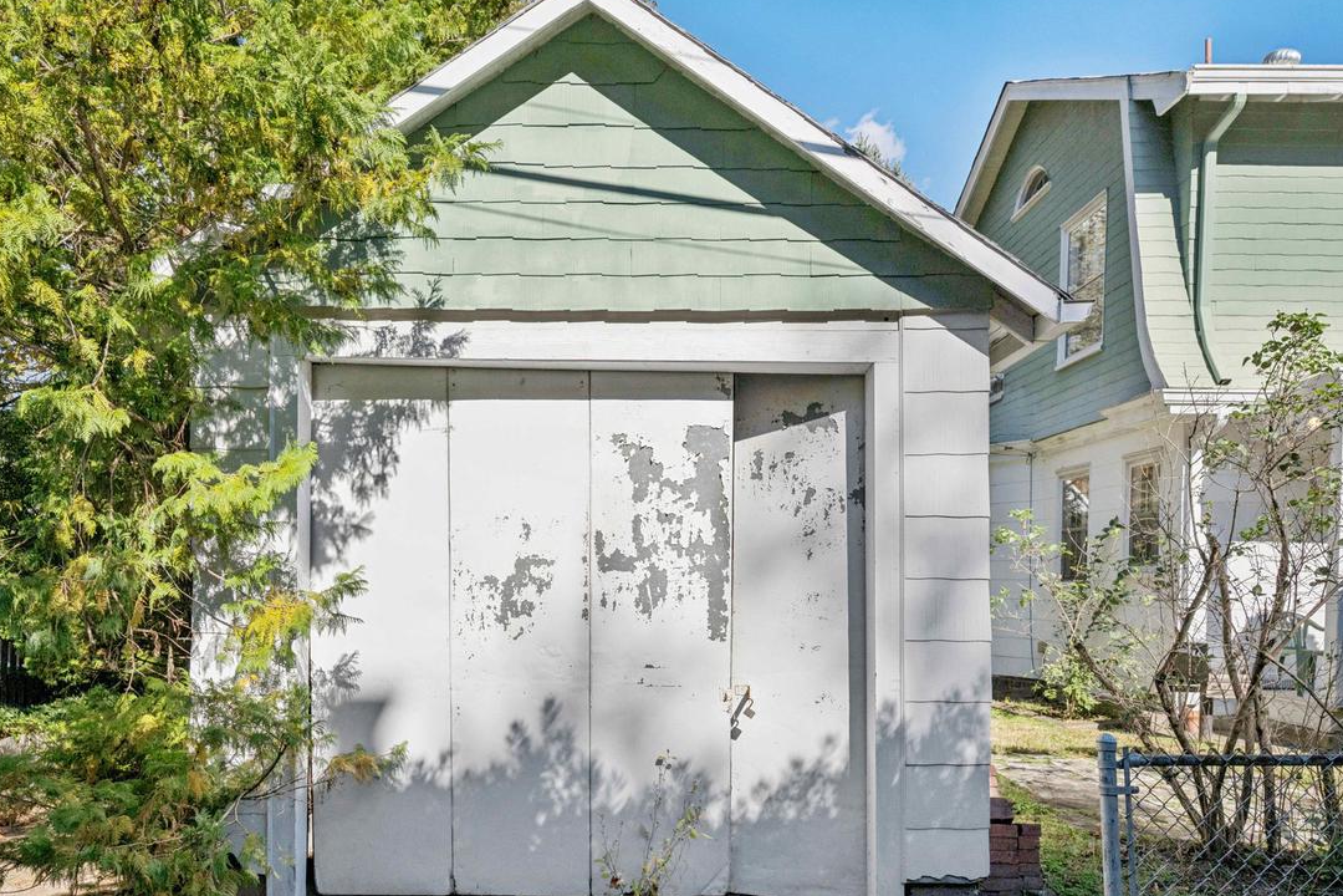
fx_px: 920
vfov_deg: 51.4
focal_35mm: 25
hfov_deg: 72.1
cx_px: 612
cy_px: 560
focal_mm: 18.5
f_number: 7.1
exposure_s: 1/2000
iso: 400
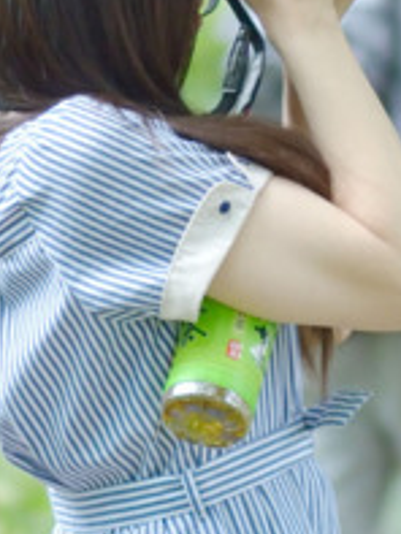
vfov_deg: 2.5
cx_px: 631
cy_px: 707
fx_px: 12135
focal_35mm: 786
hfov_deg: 1.9
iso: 400
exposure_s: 1/180
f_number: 2.8
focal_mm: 105
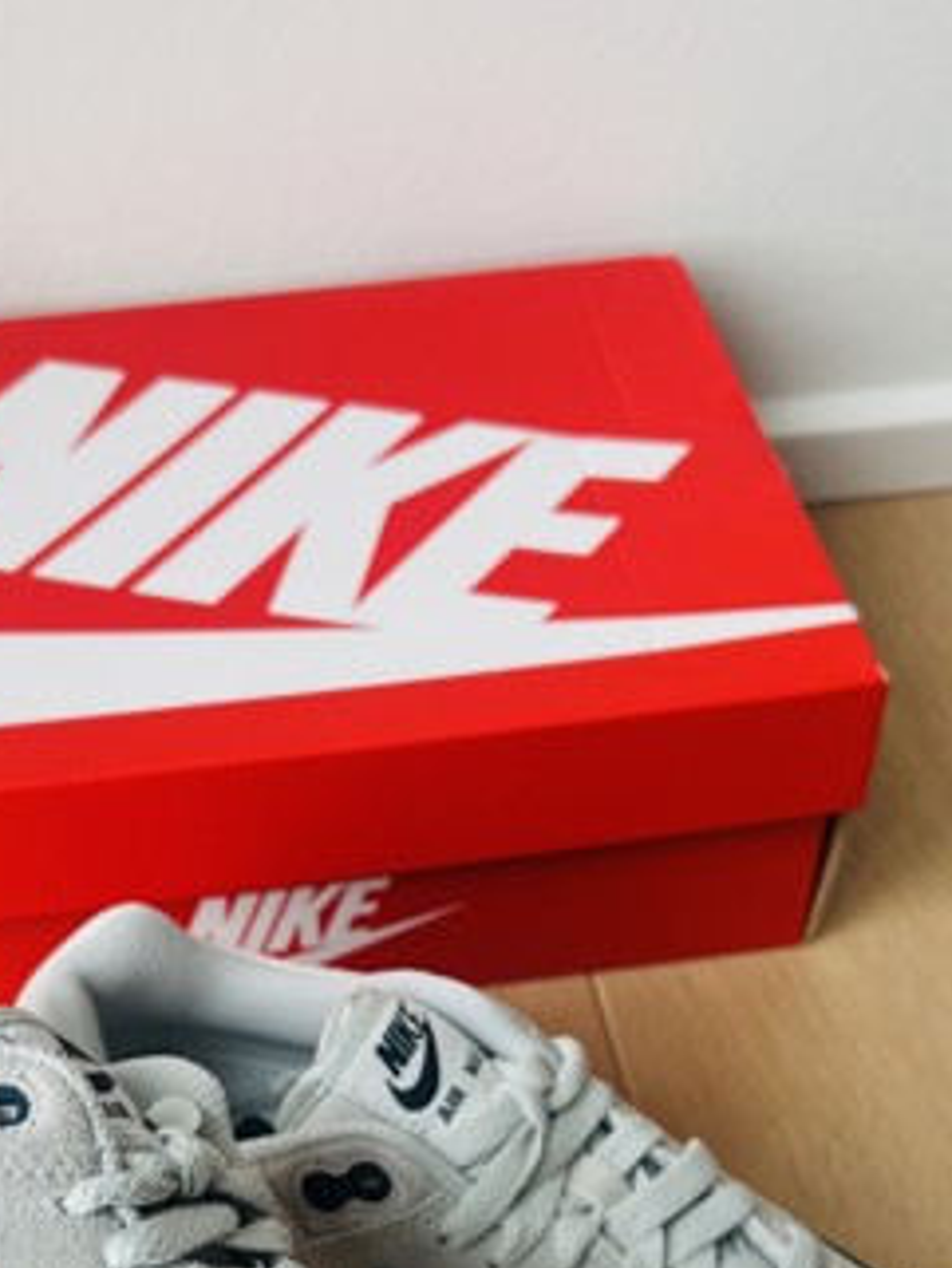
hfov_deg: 26.9
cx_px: 328
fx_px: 1979
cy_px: 997
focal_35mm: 54
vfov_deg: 34.5
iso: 40
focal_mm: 5.7
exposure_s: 1/176
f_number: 1.5
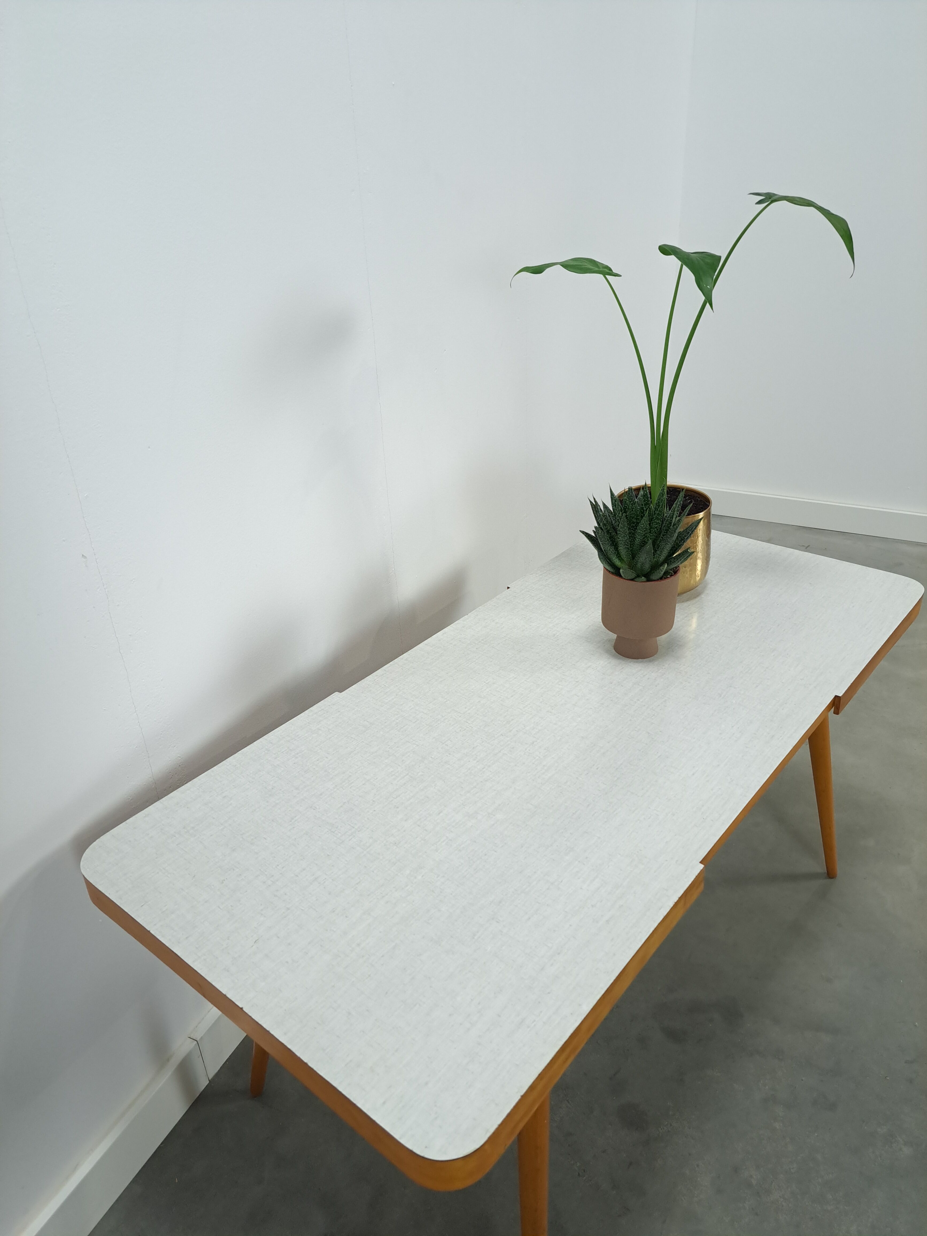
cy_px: 618
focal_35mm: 24
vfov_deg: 71.6
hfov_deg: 56.8
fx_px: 857
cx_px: 464
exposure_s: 1/50
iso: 250
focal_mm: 5.23
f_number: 1.8
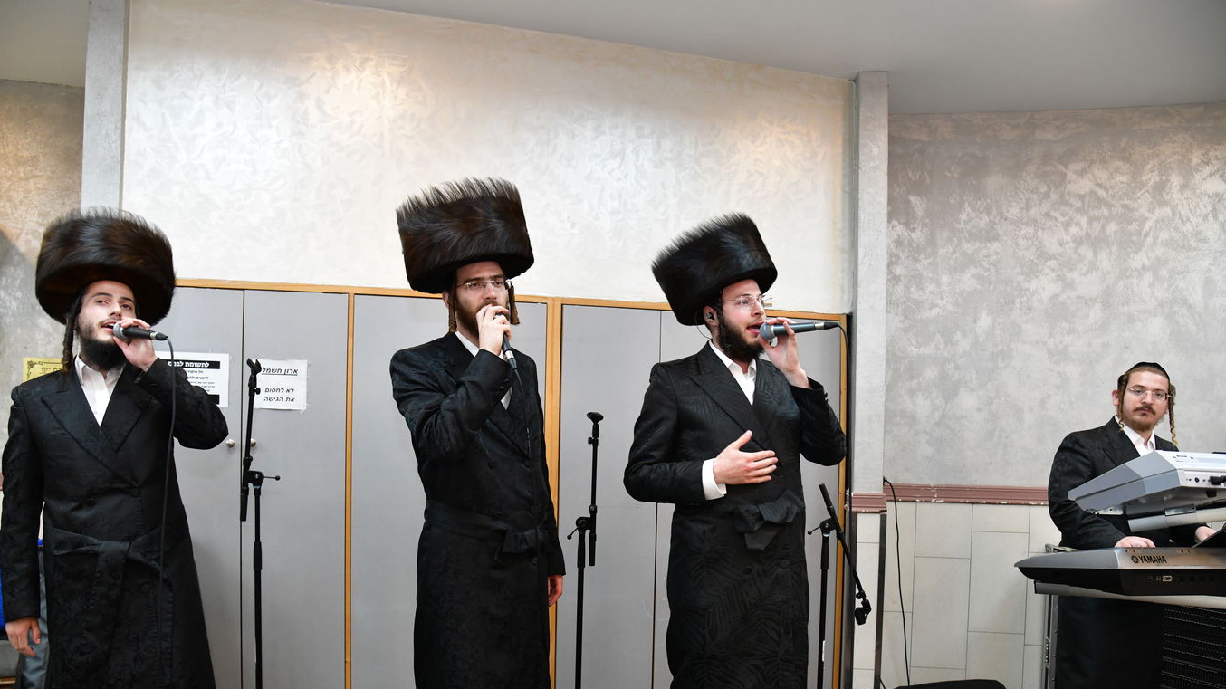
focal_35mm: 26
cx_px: 593
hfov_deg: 71.9
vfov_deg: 44.1
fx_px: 845
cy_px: 421
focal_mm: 24
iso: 2000
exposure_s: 1/100
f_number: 5.6
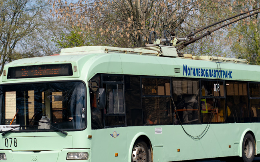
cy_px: 65
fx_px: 935
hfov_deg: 15.8
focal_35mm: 132
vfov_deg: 9.9
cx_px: 113
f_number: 2.8
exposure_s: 1/1250
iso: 100
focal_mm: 70
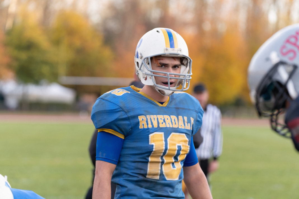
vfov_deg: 7.9
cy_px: 100
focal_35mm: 173
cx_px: 150
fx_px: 1437
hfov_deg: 11.9
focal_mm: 173
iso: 800
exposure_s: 1/500
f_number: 4
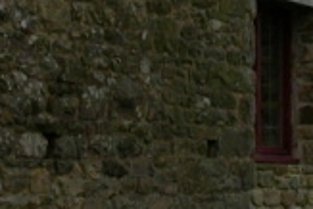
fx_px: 1436
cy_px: -13
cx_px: 223
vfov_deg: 8.3
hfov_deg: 12.4
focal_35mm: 165
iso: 100
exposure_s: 1/270
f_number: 6.7
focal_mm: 7.85
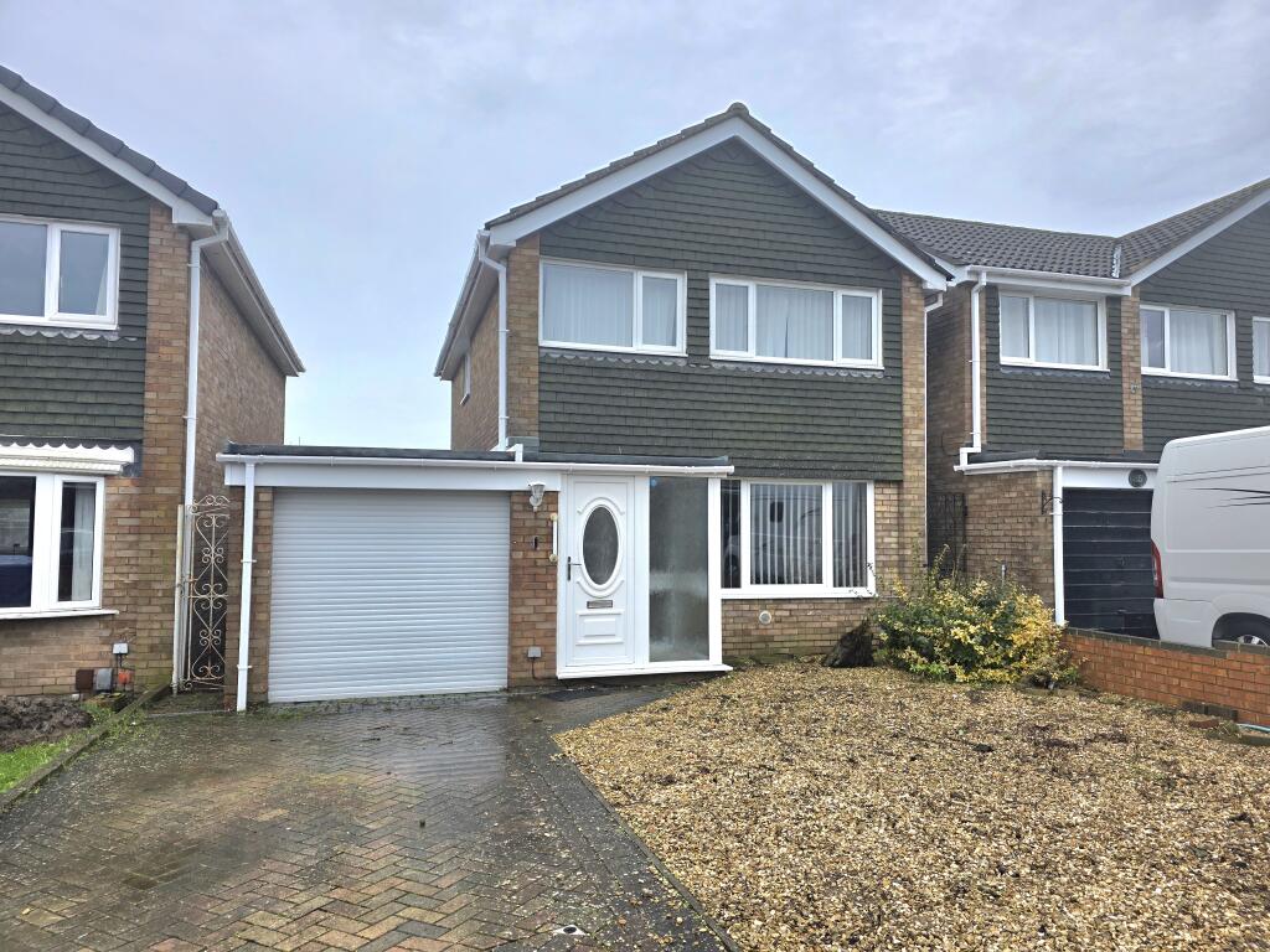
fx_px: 844
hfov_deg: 73.9
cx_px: 635
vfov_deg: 58.9
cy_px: 476
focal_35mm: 23
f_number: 1.7
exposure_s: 1/370
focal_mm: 6.3
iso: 25
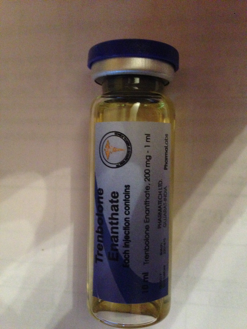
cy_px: 164
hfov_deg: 42.9
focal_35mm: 33
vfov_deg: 55.4
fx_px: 314
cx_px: 124
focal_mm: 4.12
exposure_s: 1/17
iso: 800
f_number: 2.4
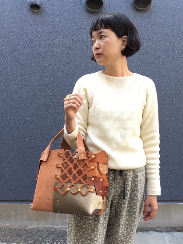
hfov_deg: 45.4
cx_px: 92
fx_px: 219
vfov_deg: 58.4
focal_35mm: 31
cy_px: 122
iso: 50
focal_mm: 2.15
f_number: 2.4
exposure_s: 1/125
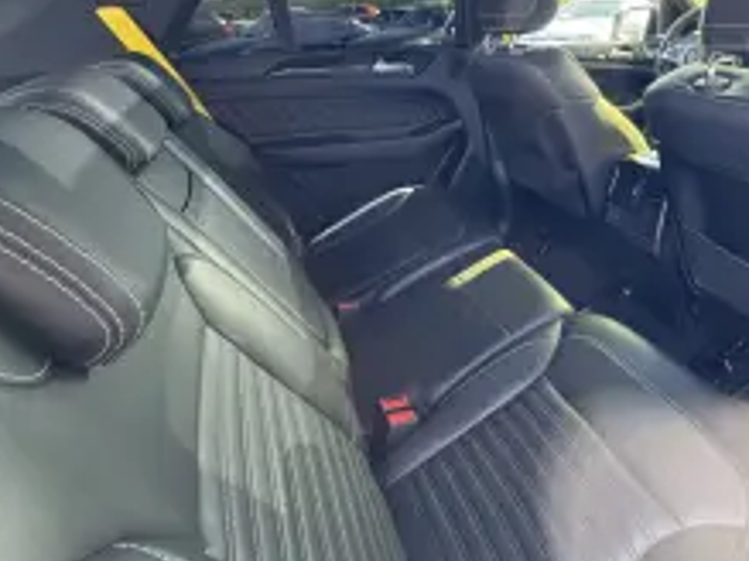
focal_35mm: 23
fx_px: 497
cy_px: 157
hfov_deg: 71.4
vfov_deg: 56.6
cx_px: 510
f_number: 2.2
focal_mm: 2.22
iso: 160
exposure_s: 1/99
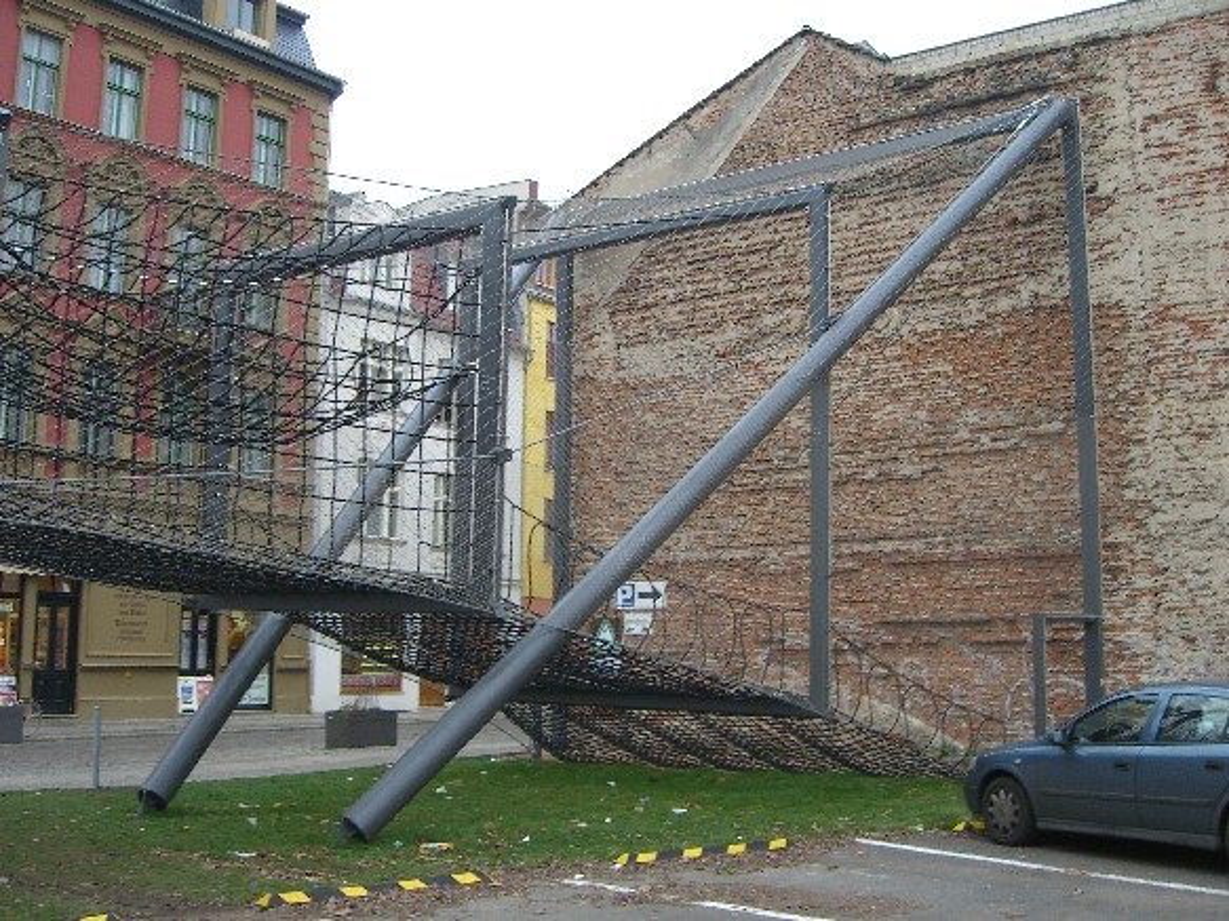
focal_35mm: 38
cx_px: 614
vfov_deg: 37.7
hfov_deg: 49.0
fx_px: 1349
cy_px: 460
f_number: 2.8
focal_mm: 7.9
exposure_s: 1/50
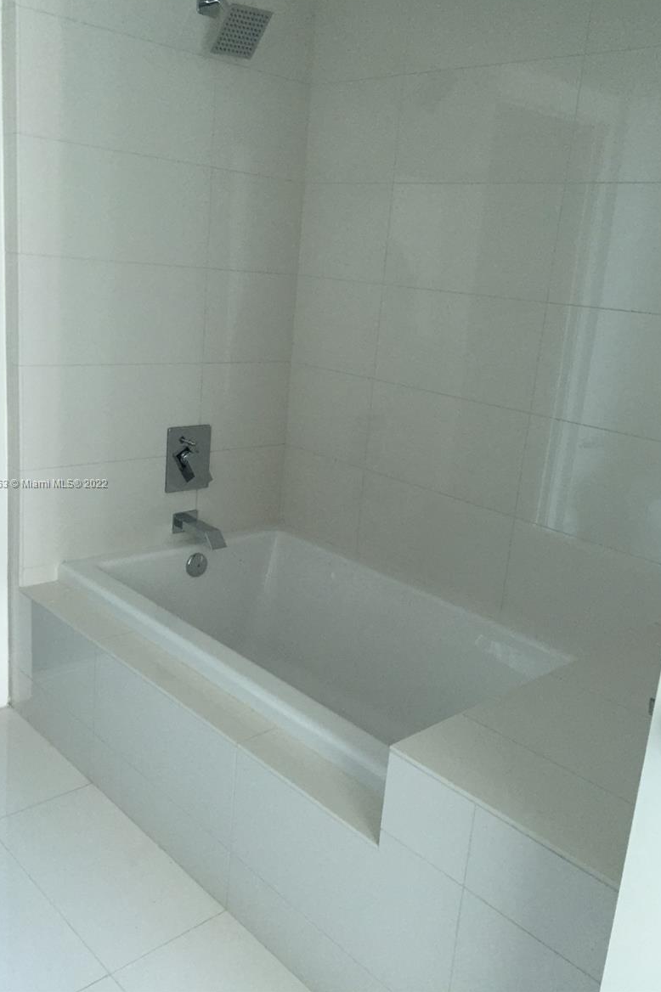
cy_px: 484
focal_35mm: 31
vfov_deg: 60.3
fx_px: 854
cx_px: 334
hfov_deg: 42.3
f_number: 2.2
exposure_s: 1/30
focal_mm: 4.15
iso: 125
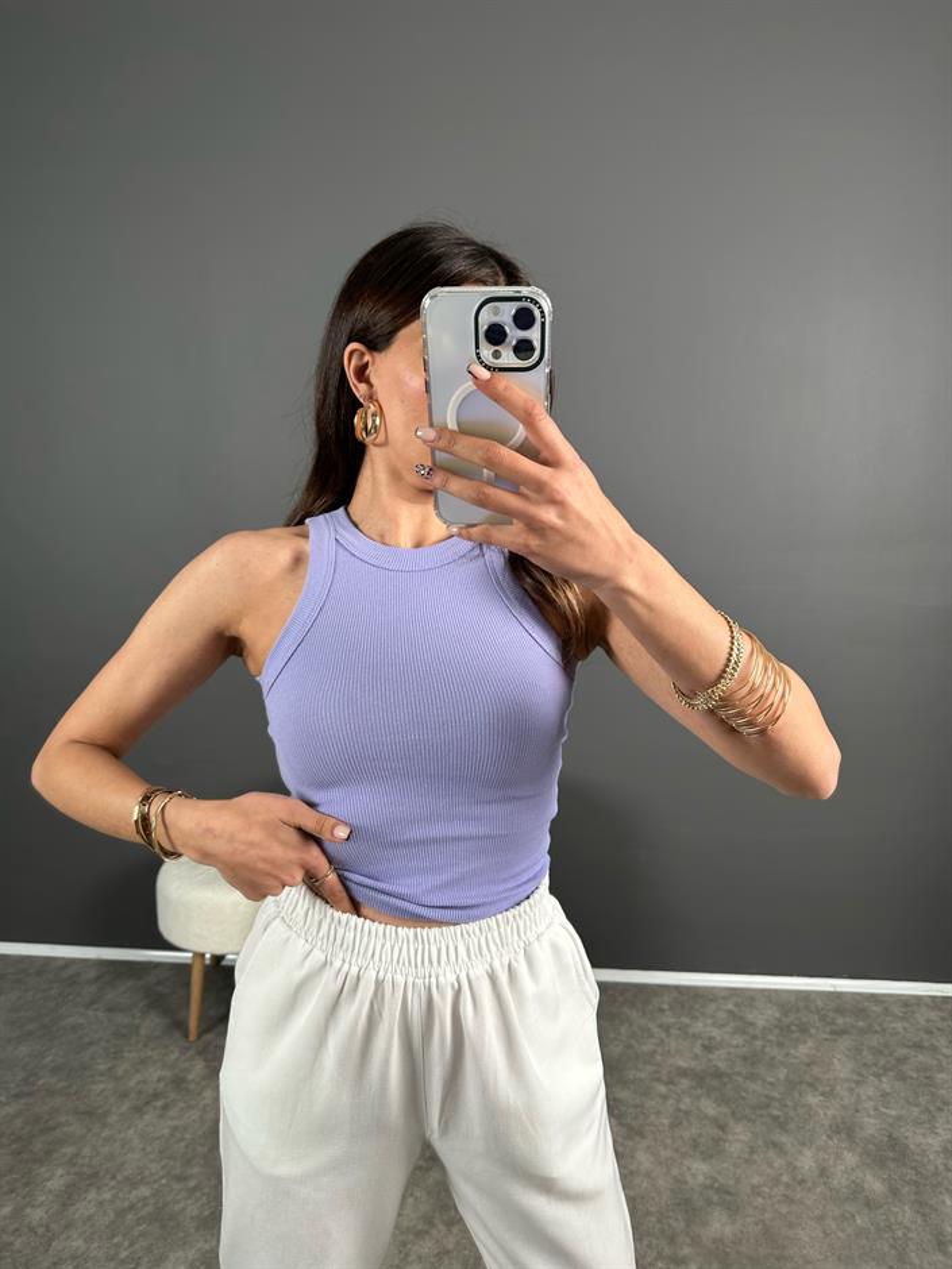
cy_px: 634
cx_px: 476
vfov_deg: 71.6
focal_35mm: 24
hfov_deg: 56.8
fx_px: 880
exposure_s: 1/121
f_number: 1.78
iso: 64
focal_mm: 6.86
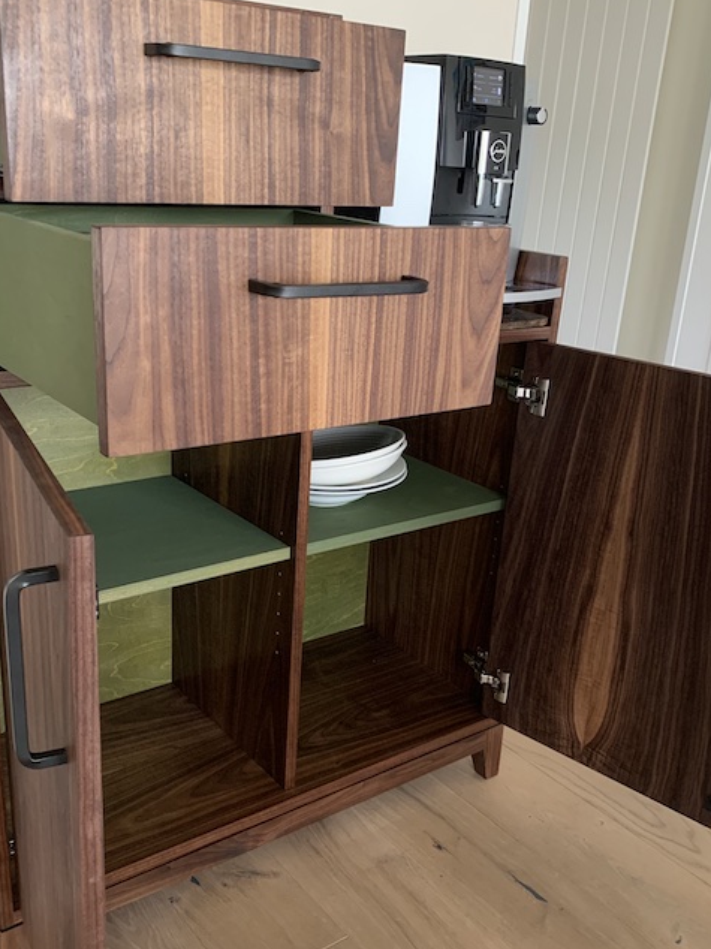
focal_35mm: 35
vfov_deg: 52.5
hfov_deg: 40.7
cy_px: 525
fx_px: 959
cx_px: 356
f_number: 1.8
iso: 400
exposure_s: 1/60
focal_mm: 4.25
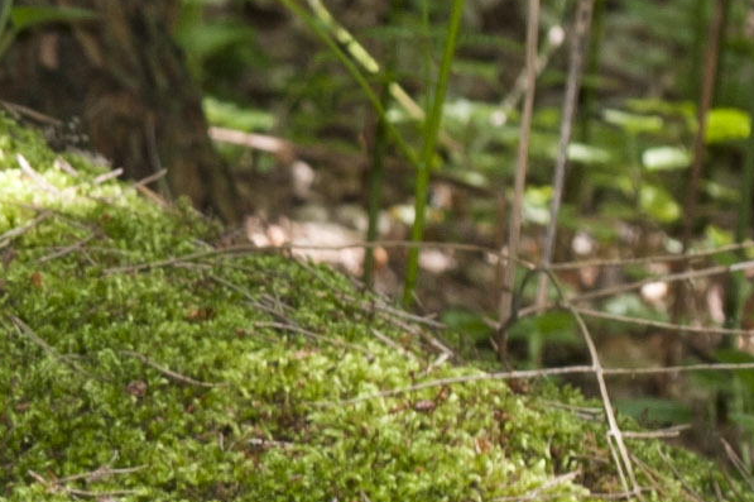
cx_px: -918
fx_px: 8203
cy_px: 521
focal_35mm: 392
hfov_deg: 5.1
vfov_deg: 3.5
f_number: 8
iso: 200
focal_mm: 55
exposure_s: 1/30
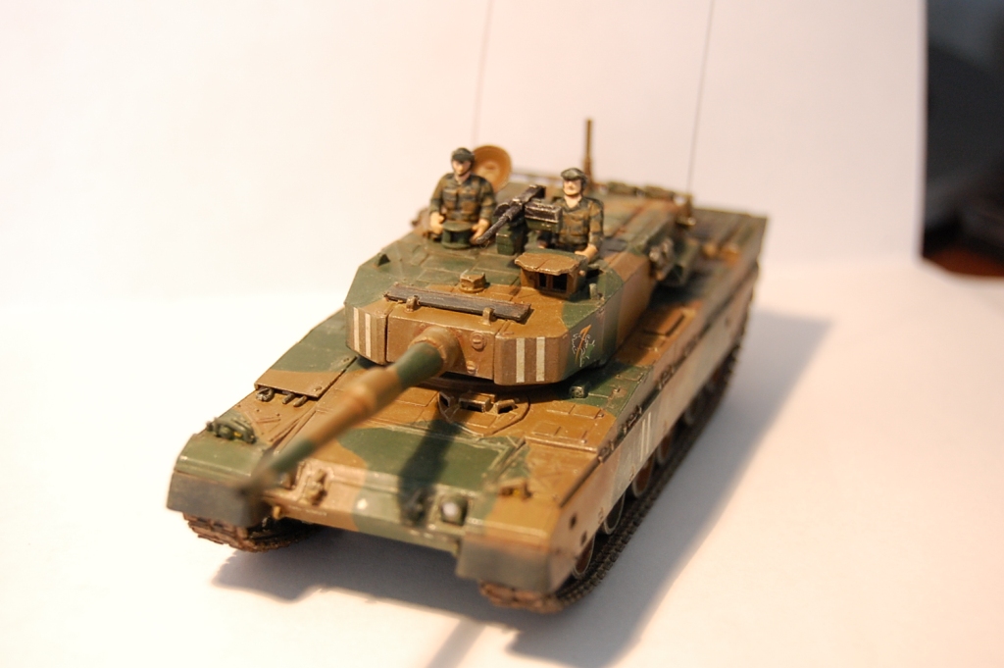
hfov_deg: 31.9
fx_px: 1756
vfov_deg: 21.5
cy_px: 334
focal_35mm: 63
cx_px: 502
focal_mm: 42
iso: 800
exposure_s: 1/25
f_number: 5.3
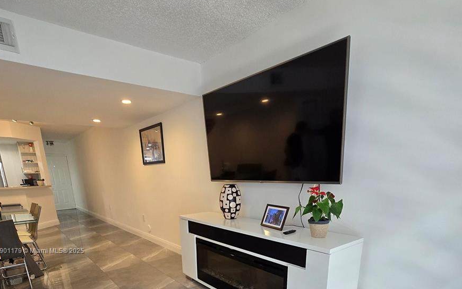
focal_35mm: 19
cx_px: 226
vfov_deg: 55.3
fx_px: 239
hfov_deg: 88.0
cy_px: 251
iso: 200
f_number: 2.2
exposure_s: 1/60
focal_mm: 2.2
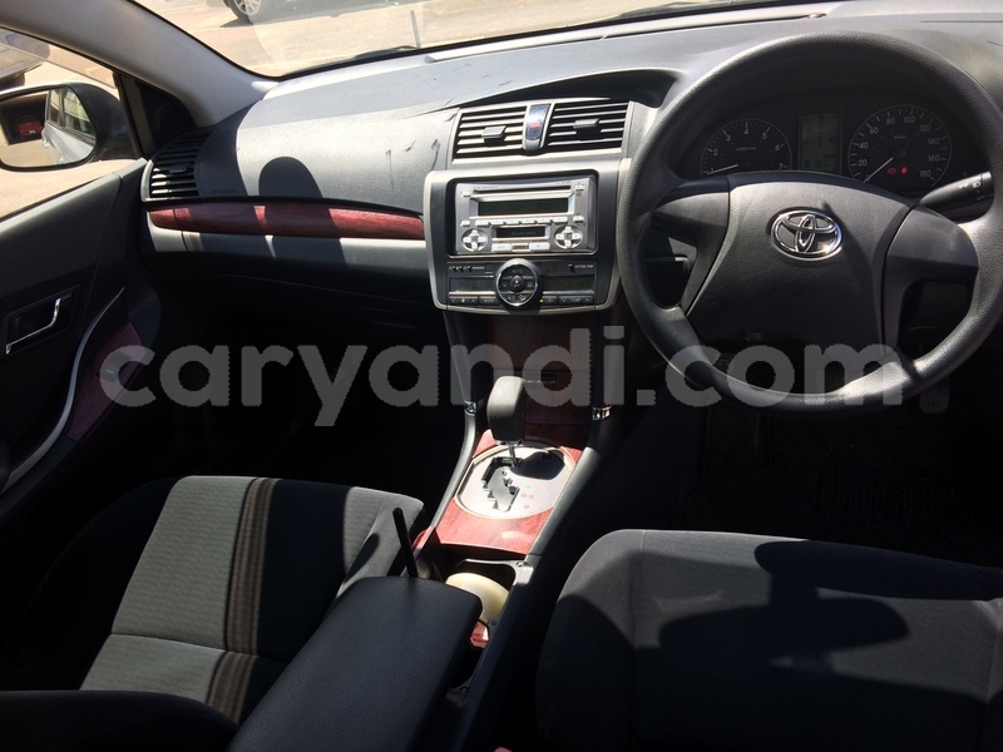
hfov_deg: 61.7
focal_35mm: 29
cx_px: 502
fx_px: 840
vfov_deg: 48.2
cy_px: 376
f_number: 2.2
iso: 32
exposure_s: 1/612
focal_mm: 4.15
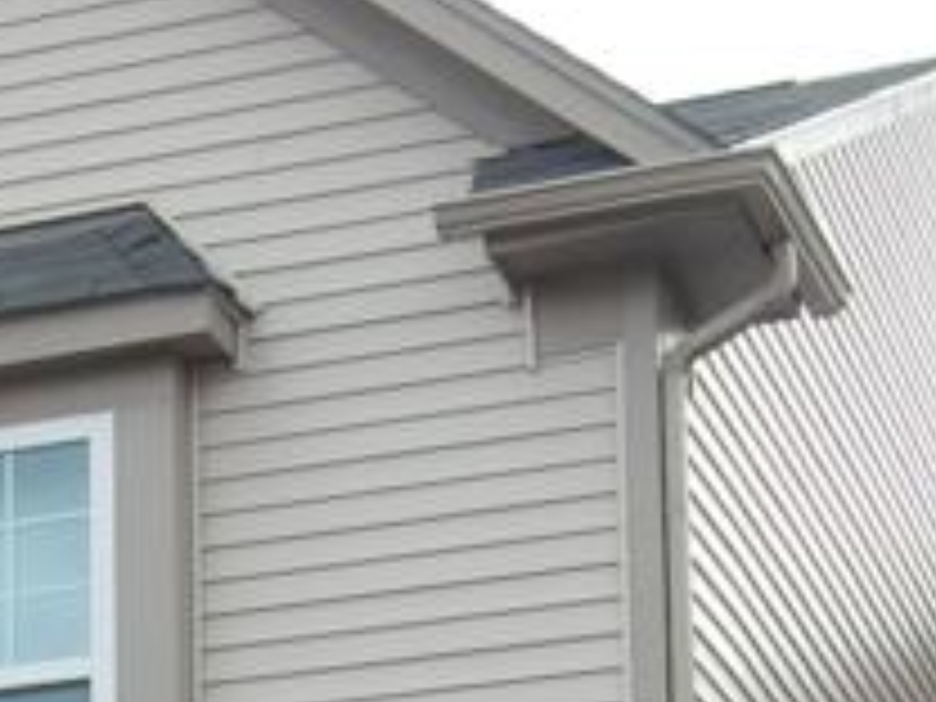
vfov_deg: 9.7
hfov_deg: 13.4
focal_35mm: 144
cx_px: -86
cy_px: 1300
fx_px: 3894
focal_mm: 5.4
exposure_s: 1/320
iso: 125
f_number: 4
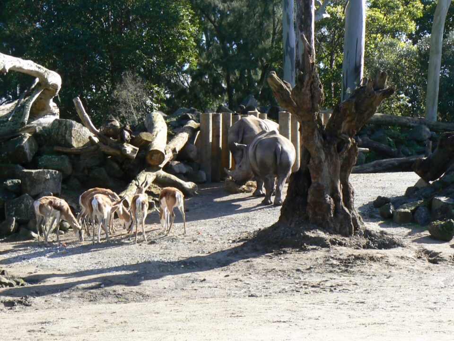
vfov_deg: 15.2
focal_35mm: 97
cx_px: 227
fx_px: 1272
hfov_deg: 20.2
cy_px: 170
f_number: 5.6
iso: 80
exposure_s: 1/160
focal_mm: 13.4
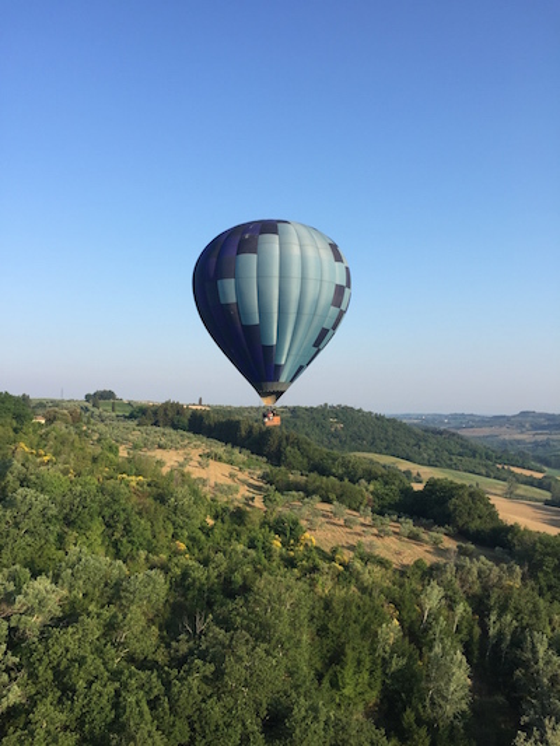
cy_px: 373
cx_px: 280
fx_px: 625
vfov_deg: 61.6
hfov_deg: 48.2
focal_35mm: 29
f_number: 2.2
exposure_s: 1/964
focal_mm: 4.15
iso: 32
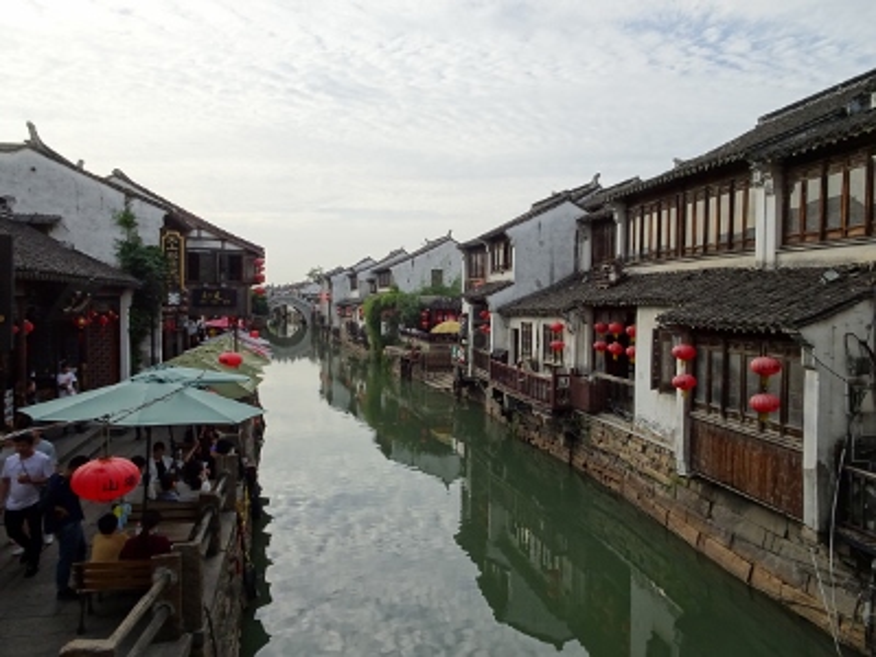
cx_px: 438
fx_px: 607
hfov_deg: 71.6
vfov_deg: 56.8
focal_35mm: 24
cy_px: 328
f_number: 3.5
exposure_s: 1/320
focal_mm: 4.1
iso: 80
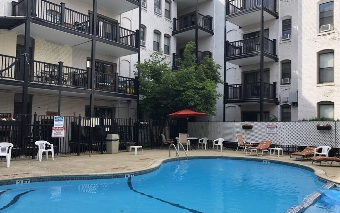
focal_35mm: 30
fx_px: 278
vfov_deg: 41.8
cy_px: 113
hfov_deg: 62.9
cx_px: 171
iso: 20
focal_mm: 3.99
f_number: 1.8
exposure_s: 1/522
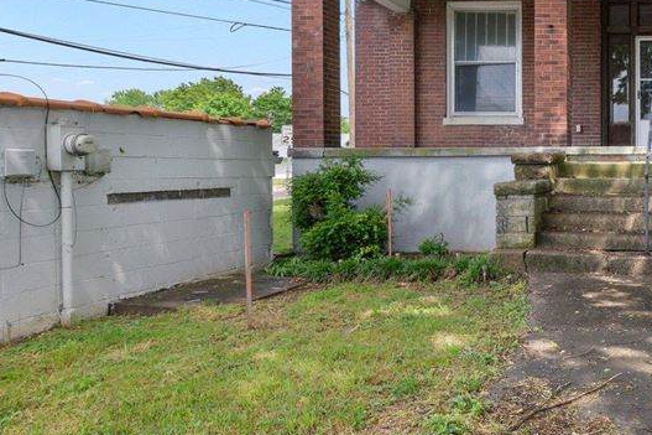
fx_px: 616
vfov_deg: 38.6
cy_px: 157
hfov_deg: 46.1
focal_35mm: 34
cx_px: 663
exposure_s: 1/200
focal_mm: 14
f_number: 7.1
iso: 100
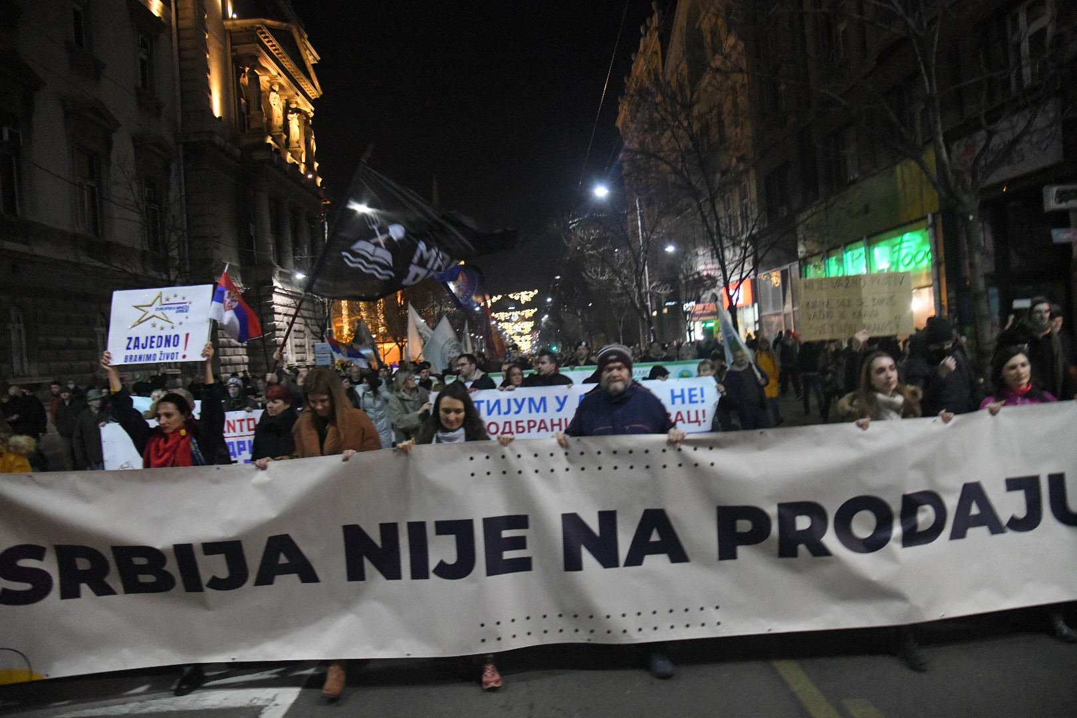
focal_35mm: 24
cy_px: 359
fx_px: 718
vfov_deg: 53.1
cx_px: 538
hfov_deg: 73.7
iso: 12800
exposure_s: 1/125
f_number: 4
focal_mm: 24
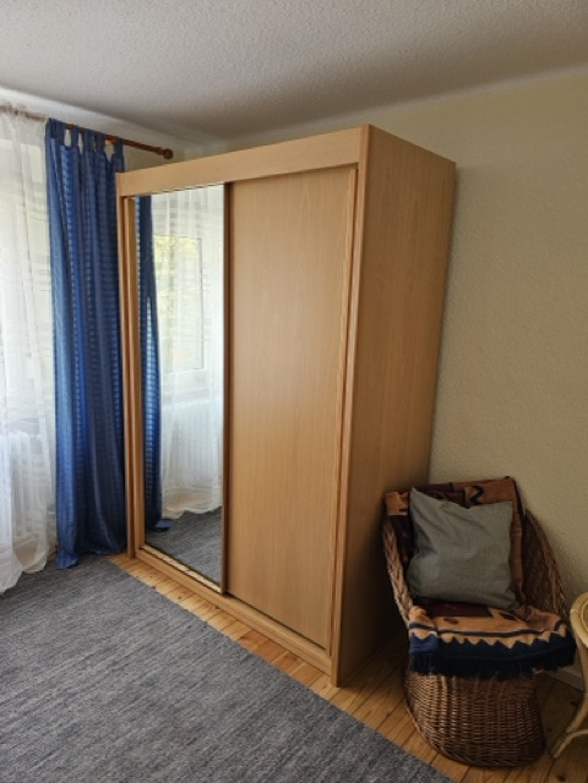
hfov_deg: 58.9
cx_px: 294
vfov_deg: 73.9
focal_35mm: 23
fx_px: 521
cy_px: 392
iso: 400
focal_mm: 6.3
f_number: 1.7
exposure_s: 1/142
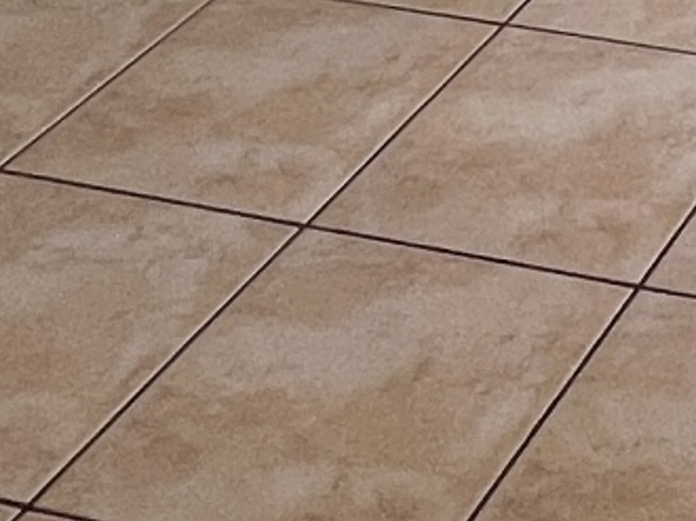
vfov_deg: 9.9
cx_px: 1173
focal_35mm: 101
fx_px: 2029
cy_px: -1160
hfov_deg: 16.8
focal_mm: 1.57
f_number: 1.8
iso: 40
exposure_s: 1/100
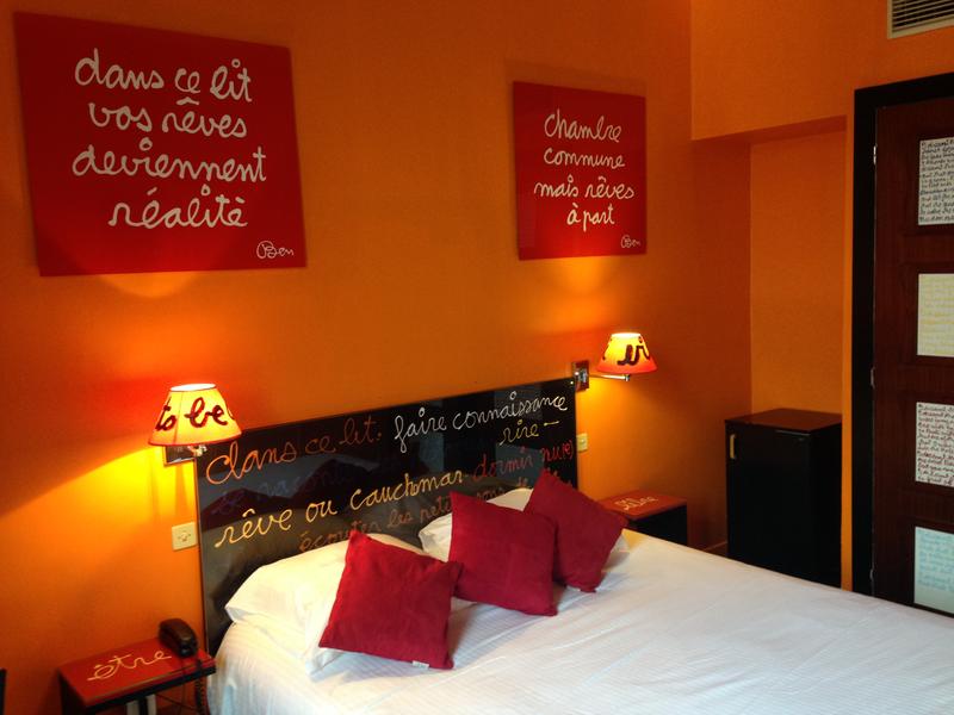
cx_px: 477
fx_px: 909
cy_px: 358
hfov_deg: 55.4
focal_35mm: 33
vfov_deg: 42.9
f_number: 2.4
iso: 125
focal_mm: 4.12
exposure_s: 1/20
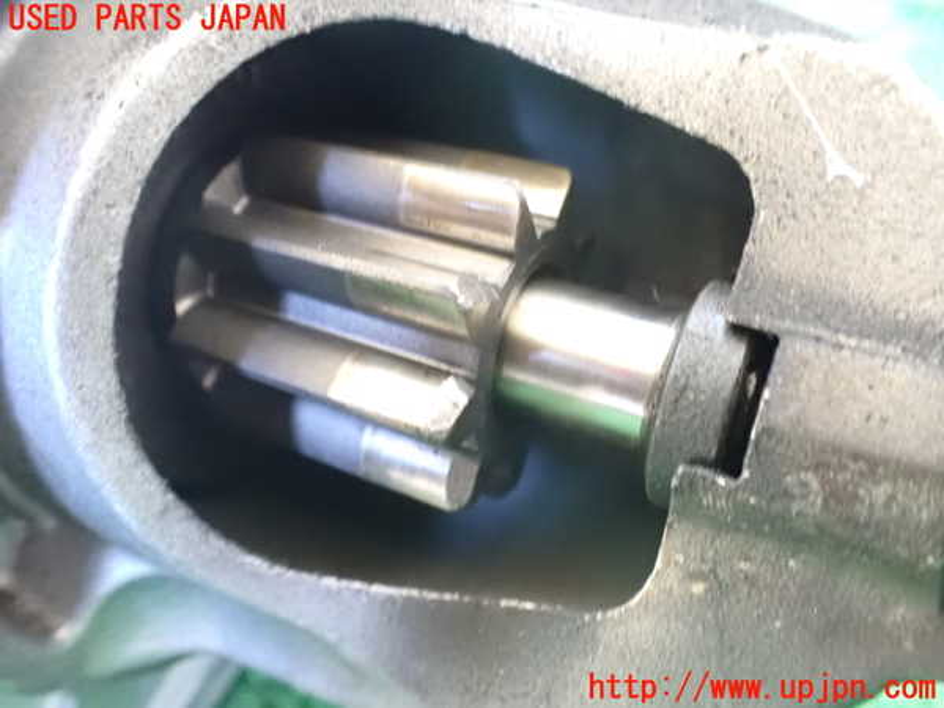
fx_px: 818
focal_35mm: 30
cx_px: 472
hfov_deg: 60.0
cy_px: 354
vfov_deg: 46.8
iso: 1600
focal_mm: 5.4
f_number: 2.3
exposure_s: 1/15
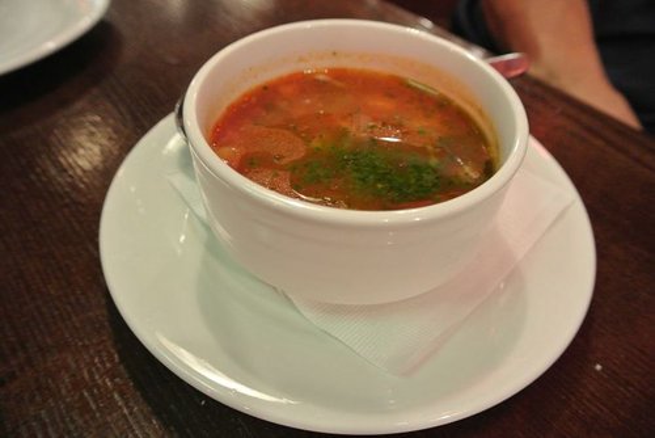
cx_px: 328
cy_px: 219
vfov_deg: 48.0
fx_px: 492
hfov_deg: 67.4
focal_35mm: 27
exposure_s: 1/30
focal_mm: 10
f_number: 3.5
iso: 1800
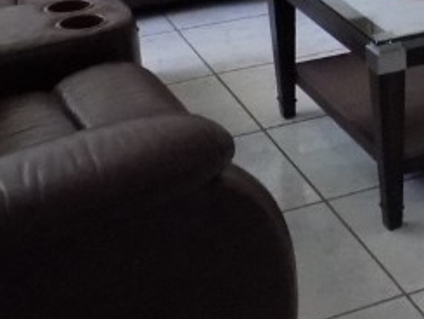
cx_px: 523
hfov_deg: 19.2
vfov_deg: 14.5
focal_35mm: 96
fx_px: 1176
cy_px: -133
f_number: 3.1
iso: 400
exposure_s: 1/30
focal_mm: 4
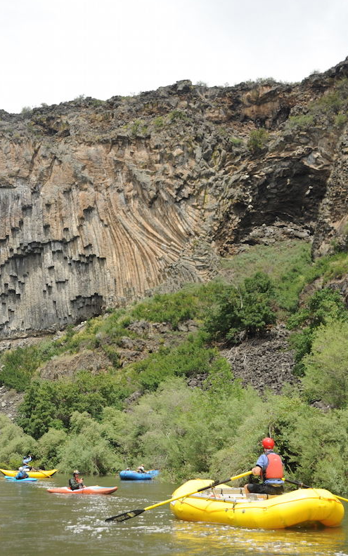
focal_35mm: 54
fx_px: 819
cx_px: 150
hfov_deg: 24.0
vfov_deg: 37.5
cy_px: 277
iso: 200
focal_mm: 35
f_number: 5.6
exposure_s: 1/640
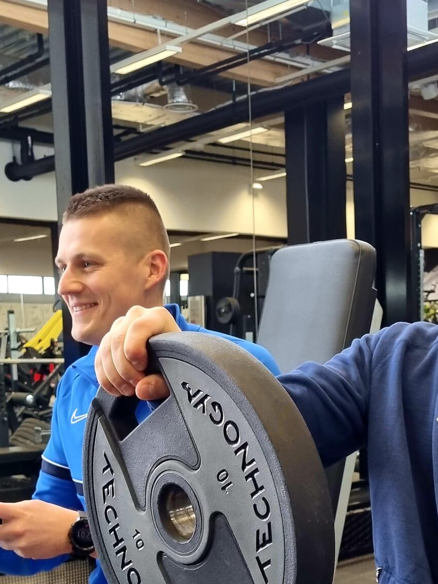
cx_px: 239
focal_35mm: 58
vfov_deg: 32.8
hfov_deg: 25.2
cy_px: 416
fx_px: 979
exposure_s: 1/100
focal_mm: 5.4
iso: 125
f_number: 1.8
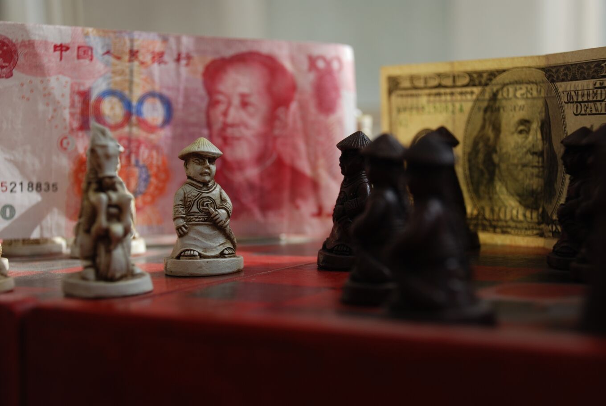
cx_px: 303
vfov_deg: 19.0
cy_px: 203
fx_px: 1213
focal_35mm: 72
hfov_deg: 28.0
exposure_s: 1/250
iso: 100
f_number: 4.8
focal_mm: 48
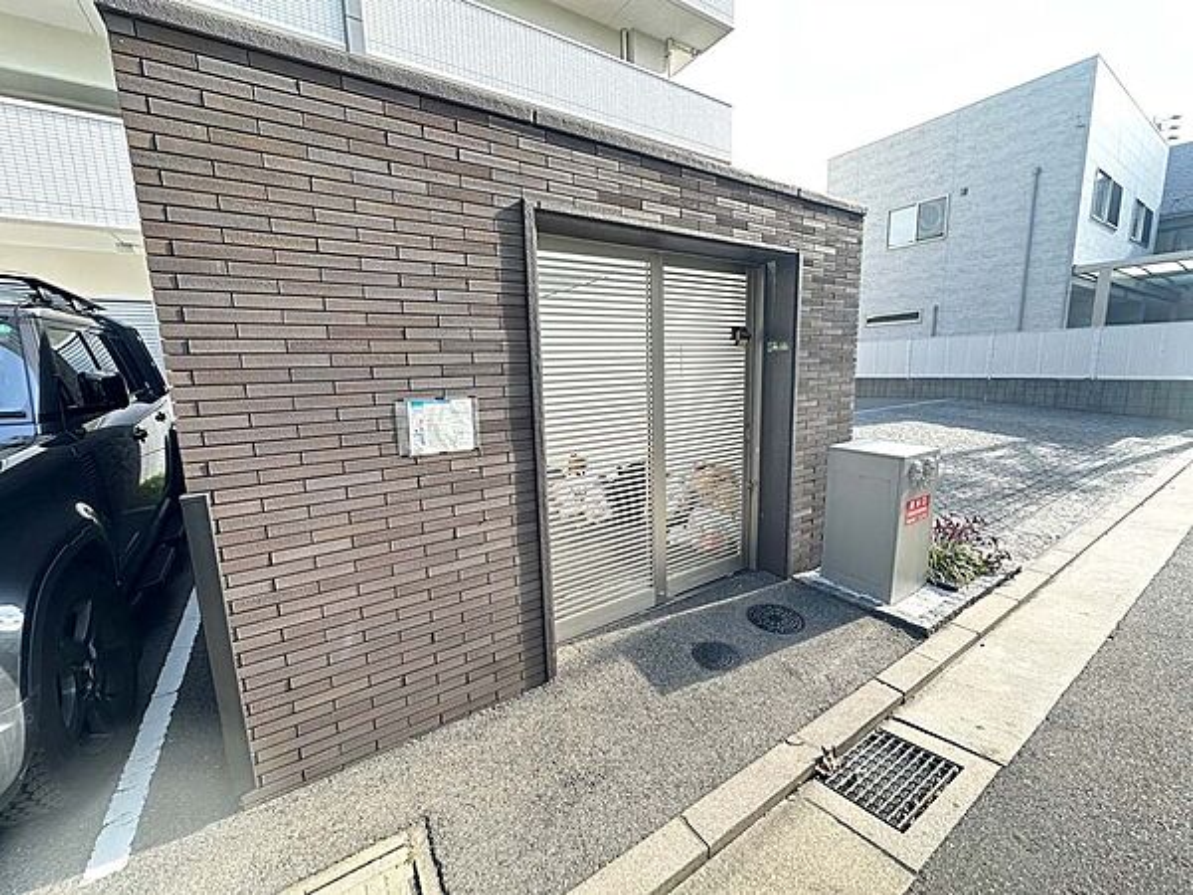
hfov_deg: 102.1
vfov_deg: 85.7
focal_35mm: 14
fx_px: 482
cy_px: 448
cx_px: 596
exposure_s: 1/99
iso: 50
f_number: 2.2
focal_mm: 2.22
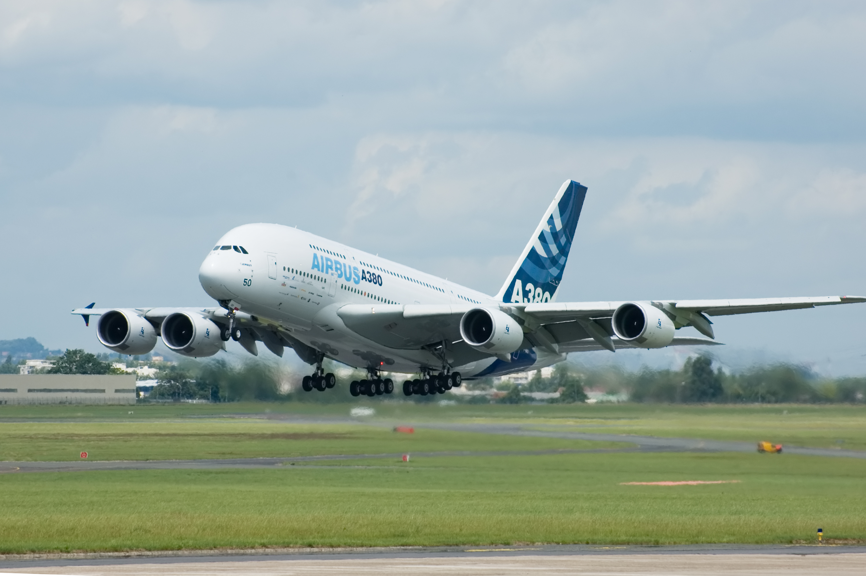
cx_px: 433
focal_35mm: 345
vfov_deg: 4.0
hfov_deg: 6.0
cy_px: 288
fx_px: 8292
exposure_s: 1/800
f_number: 9
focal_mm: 230
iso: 200
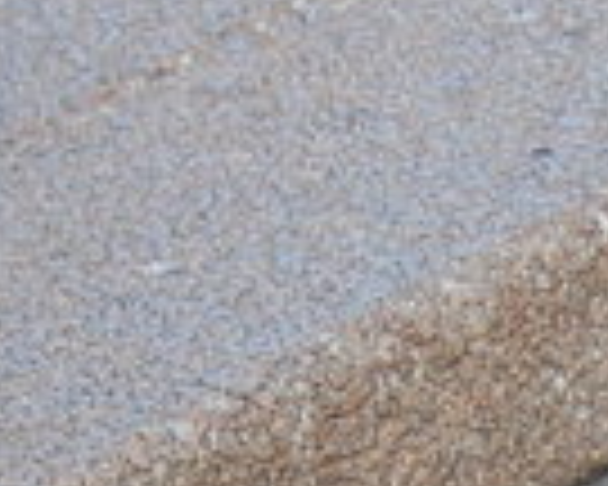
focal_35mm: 375
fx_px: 6740
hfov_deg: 5.1
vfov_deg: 4.0
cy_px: 1325
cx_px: 1284
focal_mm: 35
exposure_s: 1/200
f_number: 7.1
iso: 200
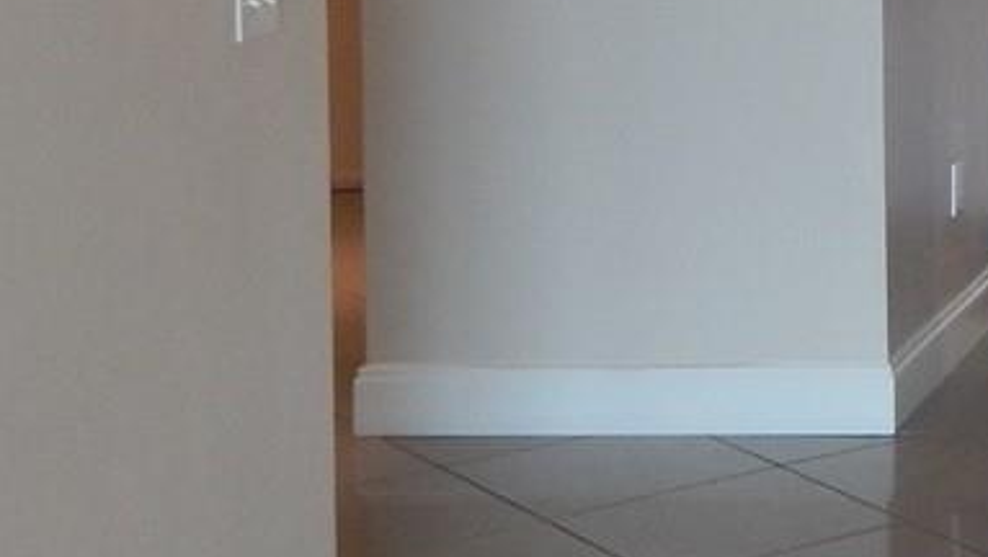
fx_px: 2621
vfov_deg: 11.8
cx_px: 1563
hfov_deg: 18.4
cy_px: -144
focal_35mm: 100
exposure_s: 1/30
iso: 180
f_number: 3
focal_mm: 4
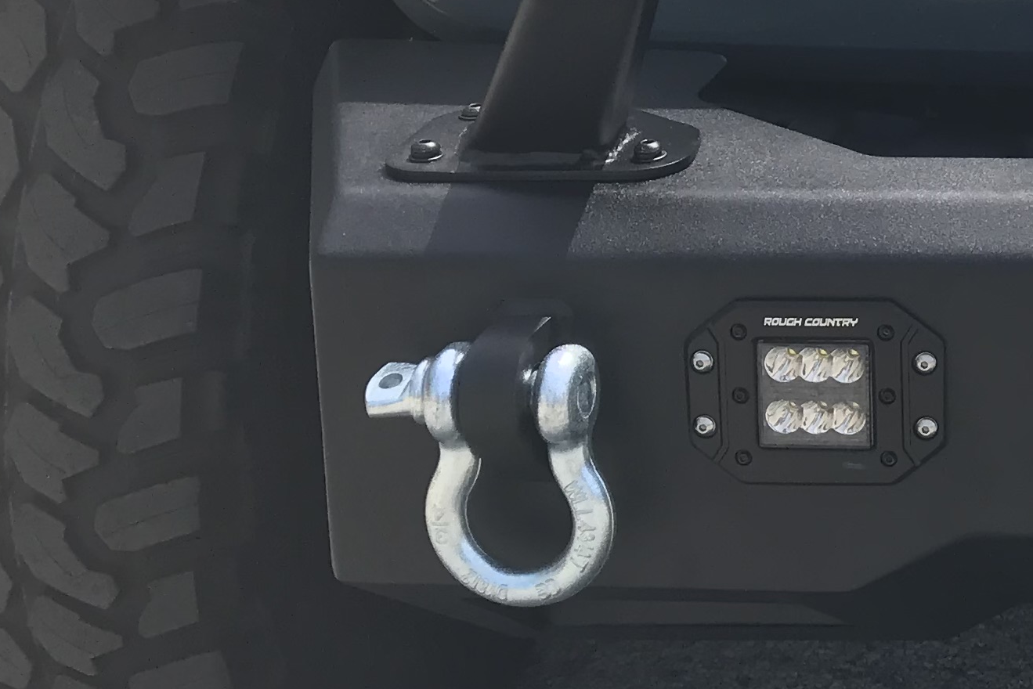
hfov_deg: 20.3
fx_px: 2554
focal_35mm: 89
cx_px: 1443
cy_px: -112
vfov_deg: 14.9
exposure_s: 1/1030
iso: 20
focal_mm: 3.99
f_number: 1.8
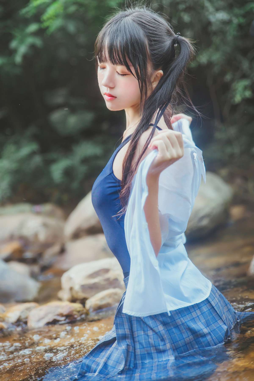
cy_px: 190
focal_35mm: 70
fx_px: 740
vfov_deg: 28.8
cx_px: 127
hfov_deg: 19.5
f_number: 2.8
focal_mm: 70
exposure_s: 1/200
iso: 800
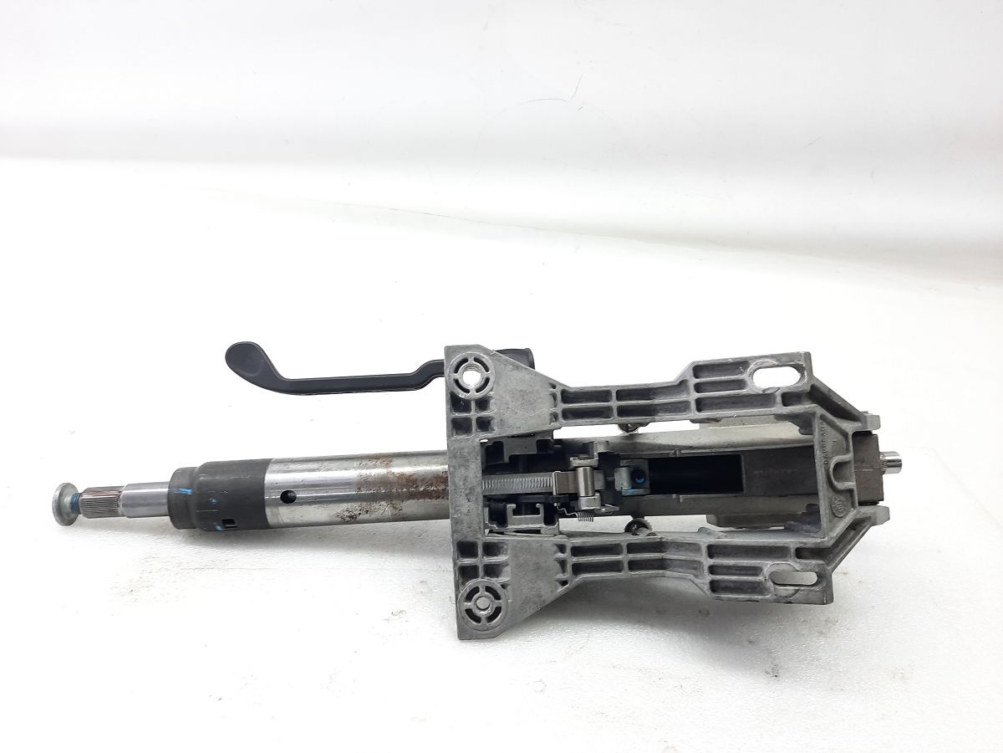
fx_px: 724
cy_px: 376
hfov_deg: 69.4
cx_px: 502
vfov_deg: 54.9
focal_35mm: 25
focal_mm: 4.6
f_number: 2
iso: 125
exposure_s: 1/50
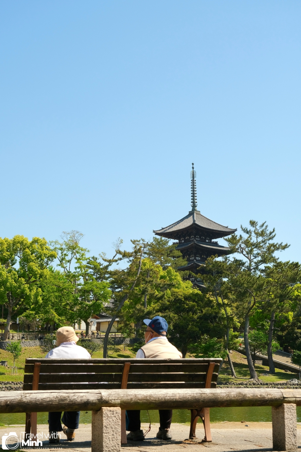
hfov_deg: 21.9
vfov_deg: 32.4
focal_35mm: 62
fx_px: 778
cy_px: 226
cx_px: 150
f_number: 6.4
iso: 400
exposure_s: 1/850
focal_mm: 41.1
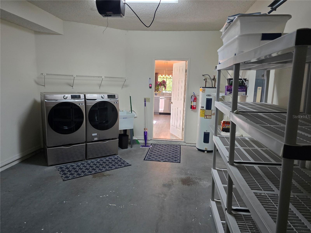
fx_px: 207
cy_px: 116
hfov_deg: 73.9
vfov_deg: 58.9
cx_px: 156
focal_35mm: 23
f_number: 1.7
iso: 400
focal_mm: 6.3
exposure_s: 1/120
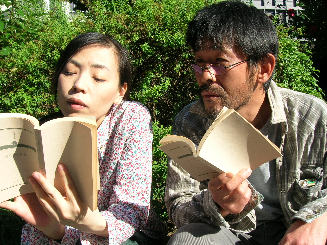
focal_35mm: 38
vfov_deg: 37.7
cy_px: 128
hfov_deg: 49.0
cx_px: 170
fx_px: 359
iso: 50
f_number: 4.9
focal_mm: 5.8
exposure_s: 1/182
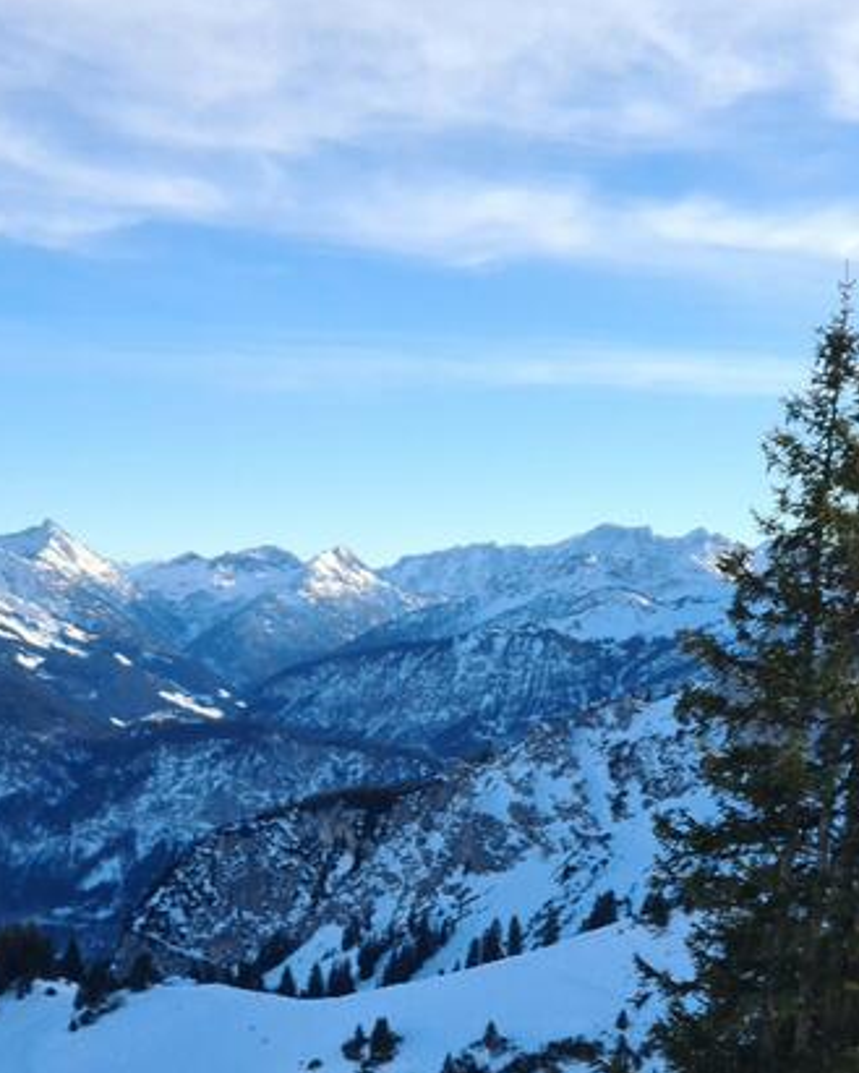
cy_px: 912
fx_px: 2097
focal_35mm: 66
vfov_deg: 27.9
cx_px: 285
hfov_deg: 23.1
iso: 25
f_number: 2
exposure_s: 1/500
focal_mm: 5.9
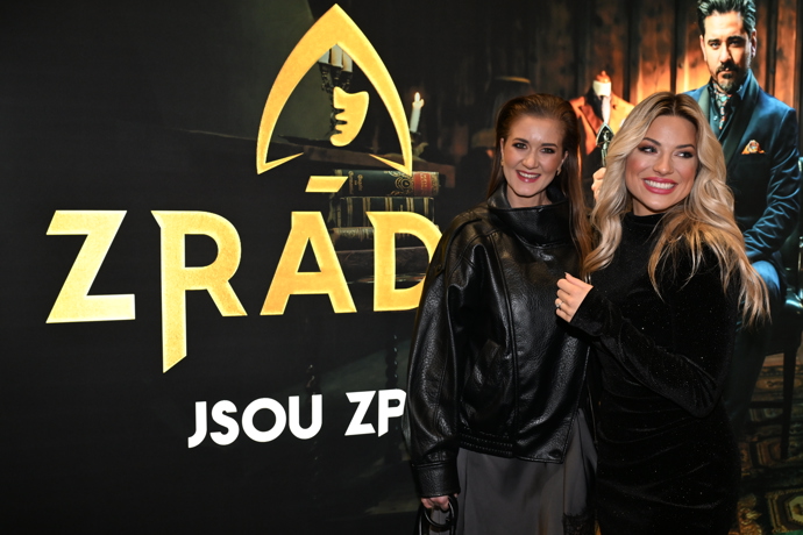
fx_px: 870
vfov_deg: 34.2
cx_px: 402
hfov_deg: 49.6
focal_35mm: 39
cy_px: 268
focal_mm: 39
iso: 2500
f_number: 5
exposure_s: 1/125
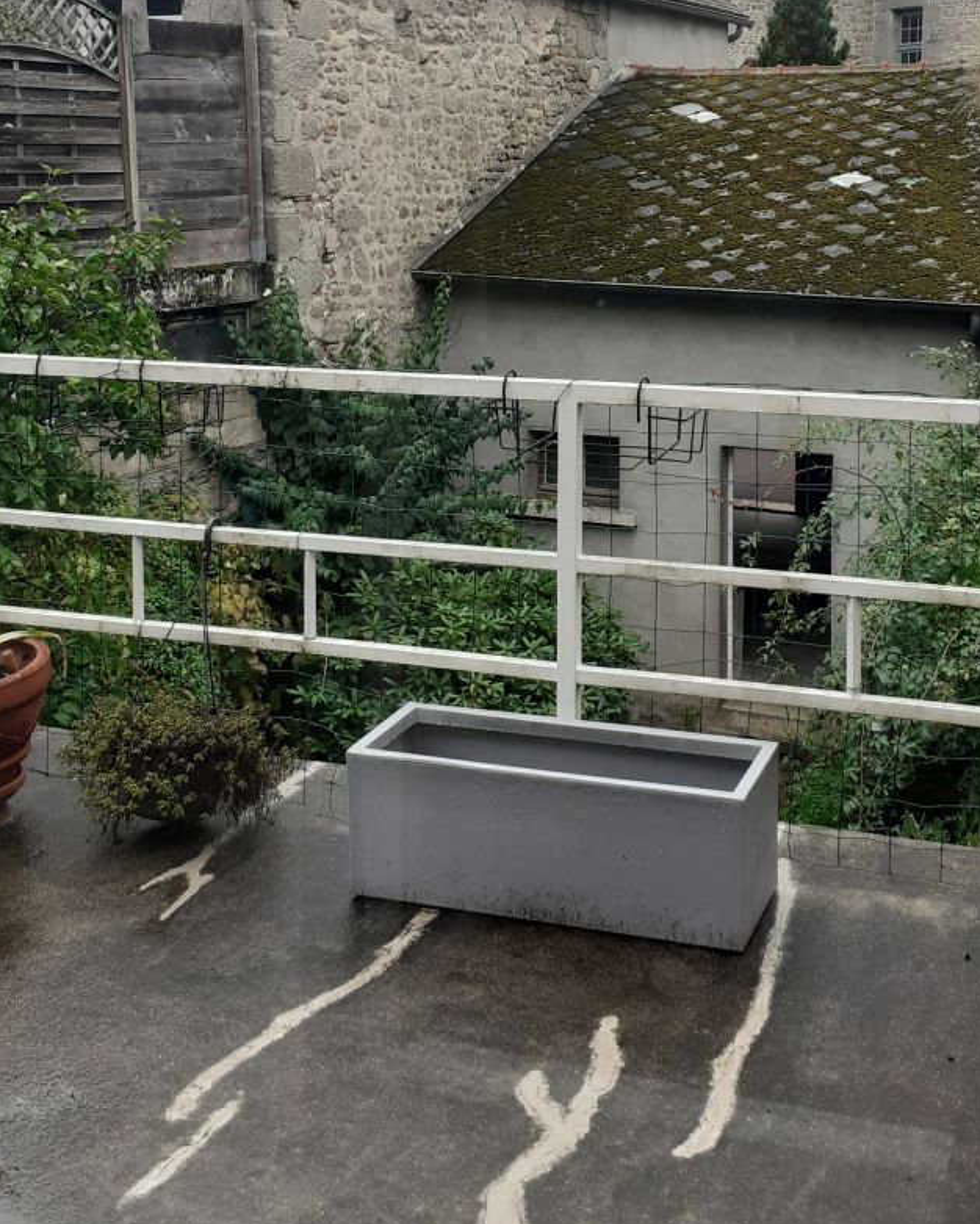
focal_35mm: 46
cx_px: 612
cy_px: 311
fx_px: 1667
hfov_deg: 32.6
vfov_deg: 39.3
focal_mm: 3.6
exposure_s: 1/291
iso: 40
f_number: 1.9
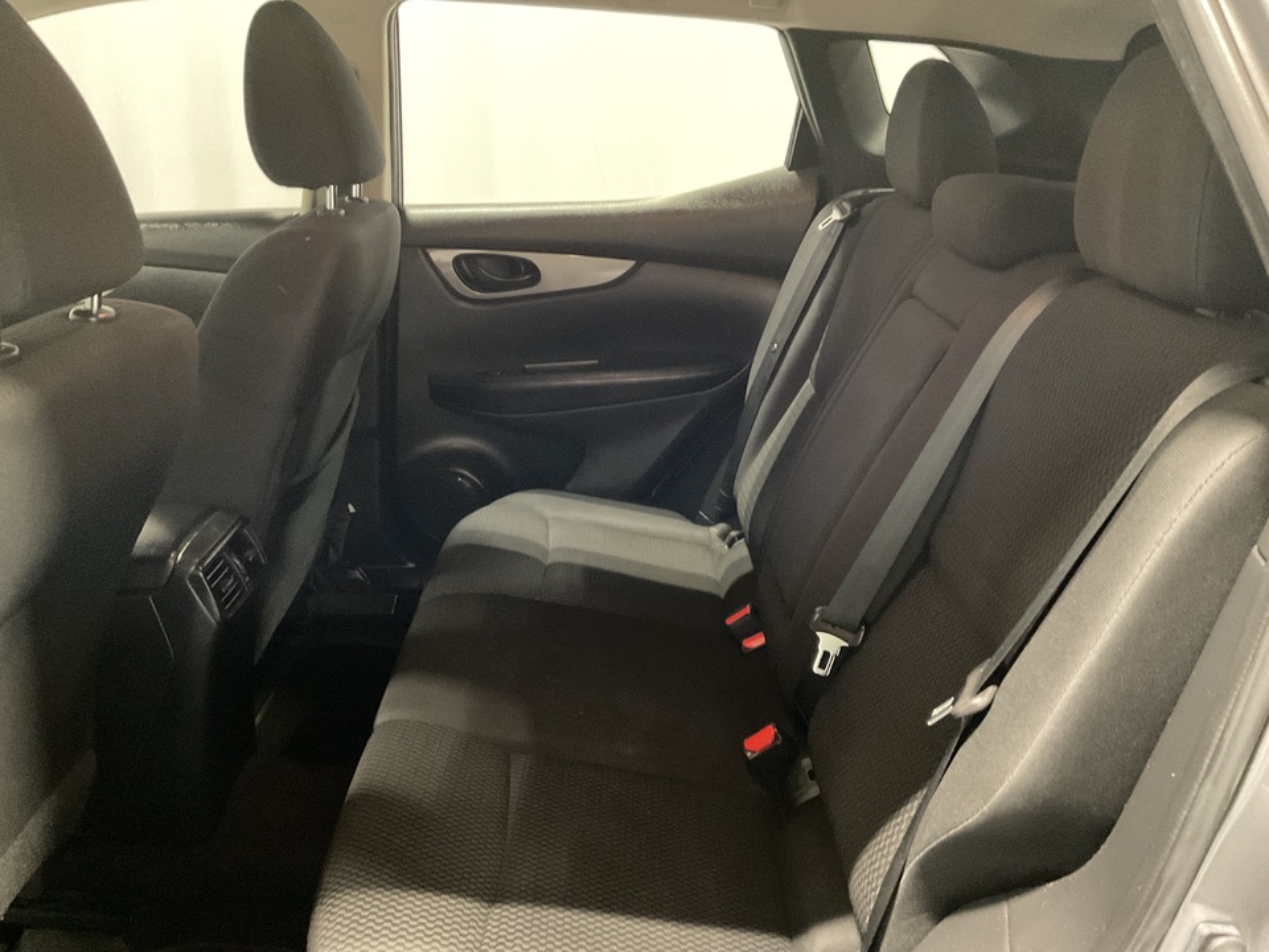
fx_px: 1063
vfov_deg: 48.2
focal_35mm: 29
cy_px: 476
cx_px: 634
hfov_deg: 61.7
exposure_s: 1/20
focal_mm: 3
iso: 500
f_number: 1.8
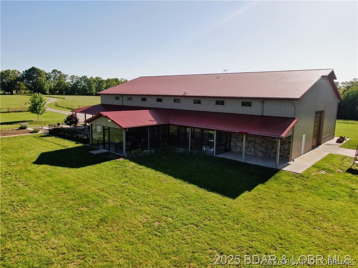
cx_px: 179
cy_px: 134
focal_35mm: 24
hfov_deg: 71.6
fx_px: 248
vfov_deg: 56.8
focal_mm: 4.39
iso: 110
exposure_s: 1/120
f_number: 2.8
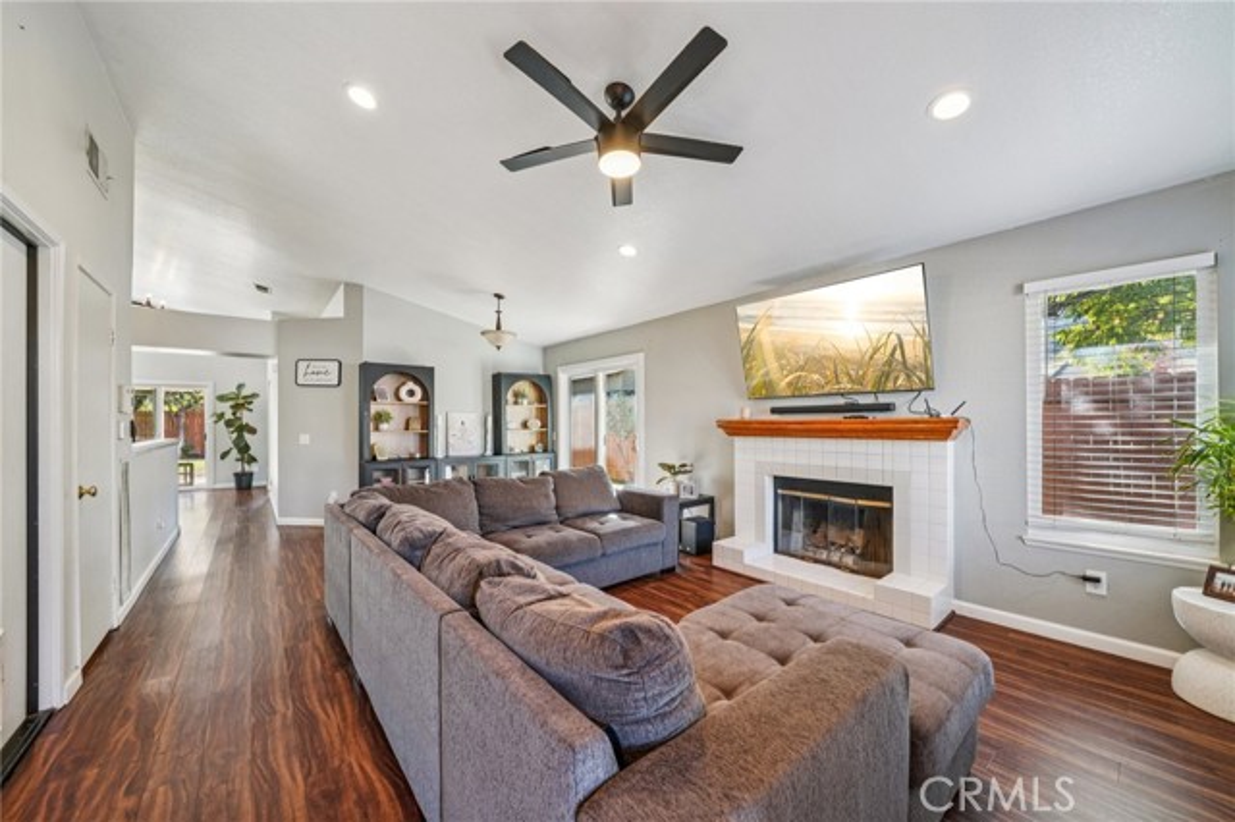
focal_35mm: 13
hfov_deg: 108.4
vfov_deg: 85.4
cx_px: 618
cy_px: 411
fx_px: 446
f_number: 8
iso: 400
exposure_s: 1/15
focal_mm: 13
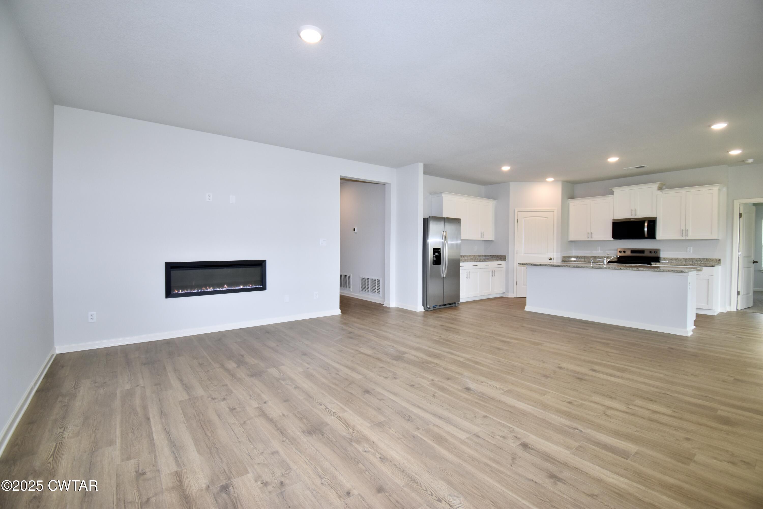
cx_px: 382
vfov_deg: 77.3
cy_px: 254
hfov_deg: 100.4
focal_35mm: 15
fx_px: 318
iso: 400
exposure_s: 1/60
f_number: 4.5
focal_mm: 10
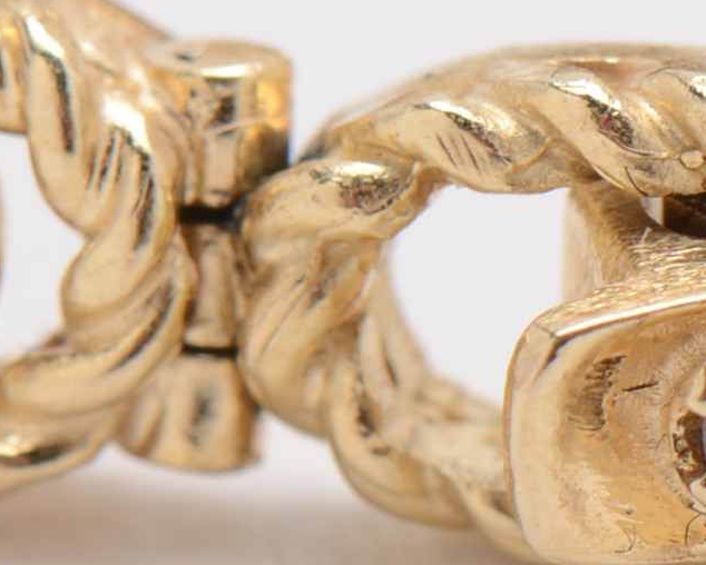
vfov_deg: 3.3
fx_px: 9697
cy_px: 316
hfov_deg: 4.2
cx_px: 940
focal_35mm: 464
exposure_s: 1/125
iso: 200
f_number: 16
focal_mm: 85
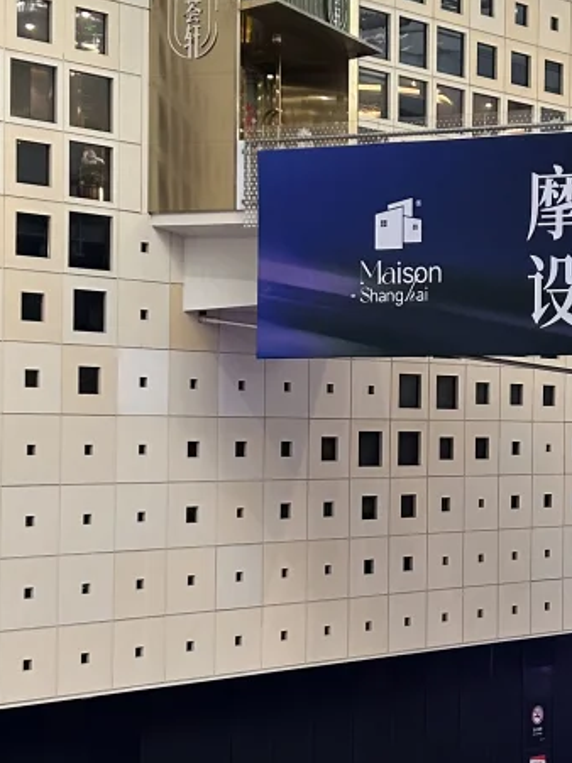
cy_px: 418
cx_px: 410
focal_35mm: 83
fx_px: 1830
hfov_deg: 17.7
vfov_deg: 23.6
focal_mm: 5.7
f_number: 1.5
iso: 100
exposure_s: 1/100
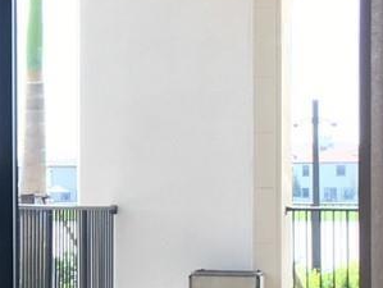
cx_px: -147
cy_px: 218
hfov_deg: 12.3
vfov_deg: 9.6
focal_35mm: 155
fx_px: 1717
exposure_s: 1/120
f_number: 2.2
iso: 40
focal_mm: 4.15
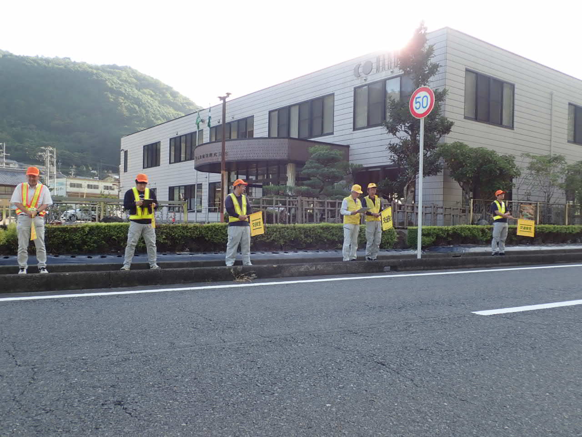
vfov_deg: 46.8
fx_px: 504
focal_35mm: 30
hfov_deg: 60.0
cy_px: 218
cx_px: 291
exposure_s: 1/160
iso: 100
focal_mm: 5.5
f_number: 3.2
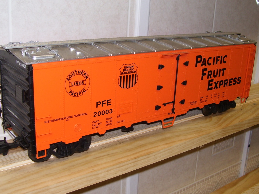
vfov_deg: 32.2
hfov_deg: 42.1
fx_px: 337
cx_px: 126
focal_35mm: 45
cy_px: 96
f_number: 2.7
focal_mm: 6
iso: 80
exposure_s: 1/60
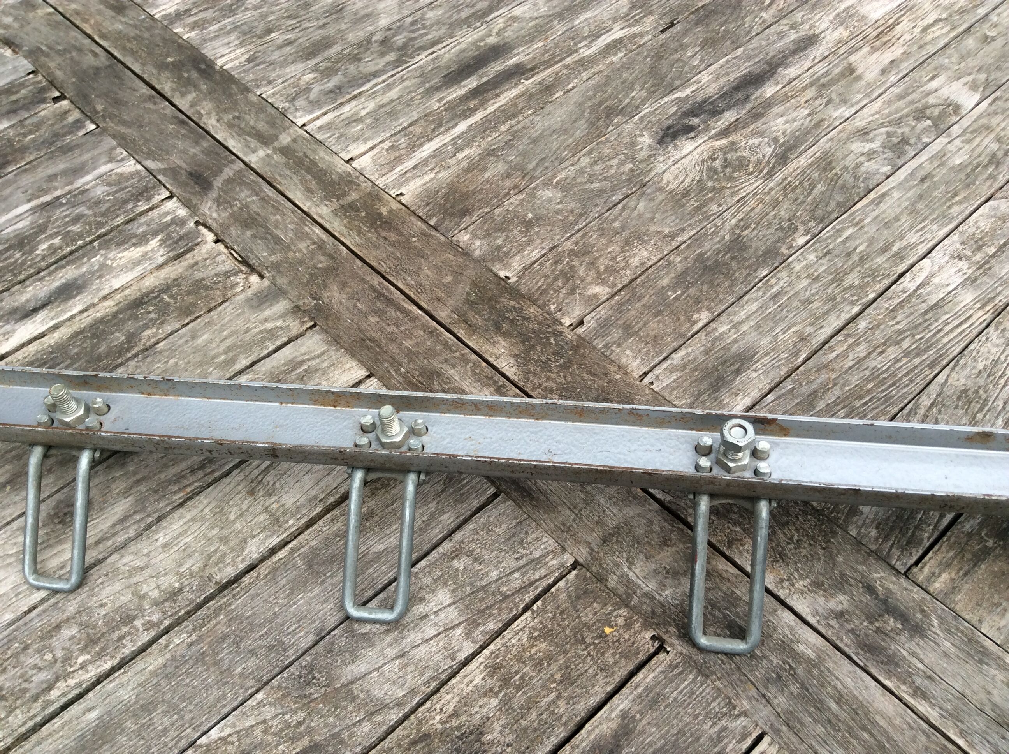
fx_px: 931
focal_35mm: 32
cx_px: 504
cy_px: 377
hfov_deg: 56.9
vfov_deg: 44.1
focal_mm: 3.3
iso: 32
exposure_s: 1/715
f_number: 2.4
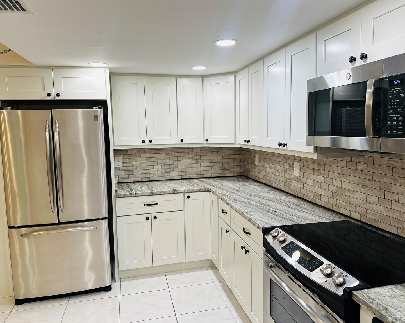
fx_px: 312
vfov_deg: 54.9
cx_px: 209
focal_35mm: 26
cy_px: 157
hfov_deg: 66.0
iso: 64
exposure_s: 1/120
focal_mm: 6.86
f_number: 1.78
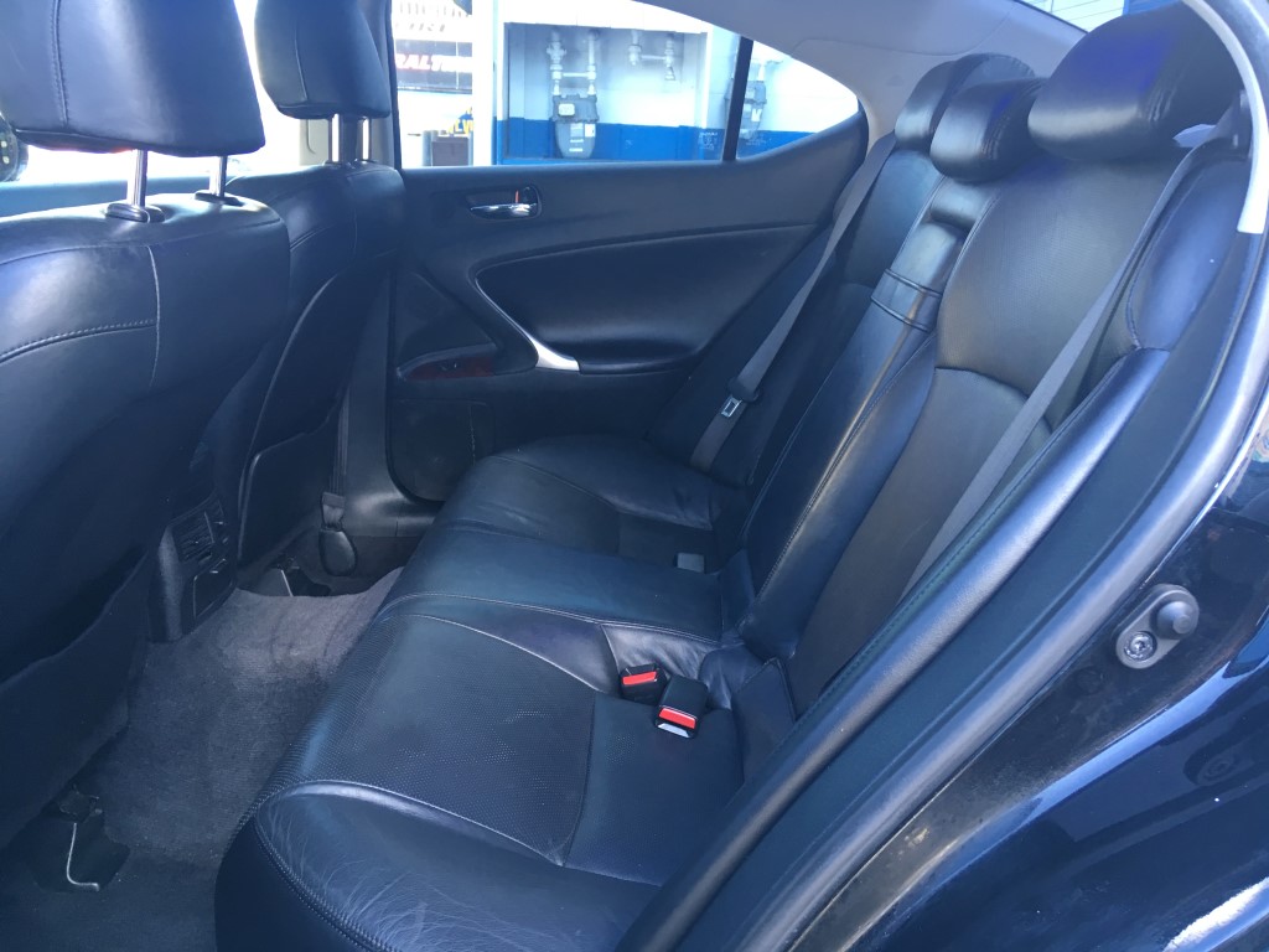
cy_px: 476
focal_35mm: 29
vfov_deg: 48.2
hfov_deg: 61.7
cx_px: 634
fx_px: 1063
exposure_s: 1/30
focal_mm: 4.15
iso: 64
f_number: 2.2
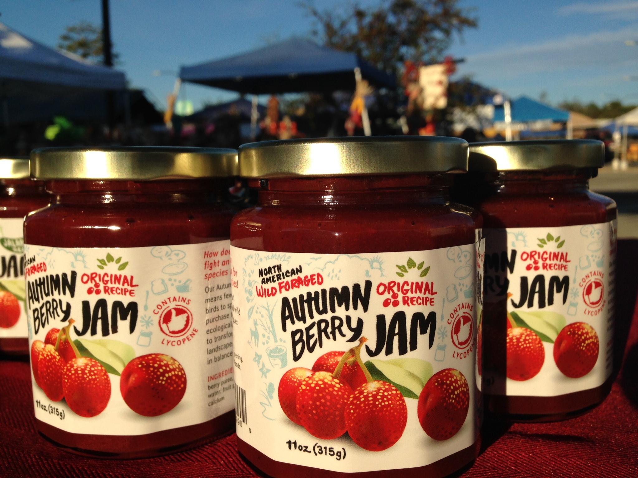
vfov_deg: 42.9
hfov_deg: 55.4
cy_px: 239
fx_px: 608
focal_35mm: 33
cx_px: 319
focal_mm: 4.12
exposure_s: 1/2463
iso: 50
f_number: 2.4
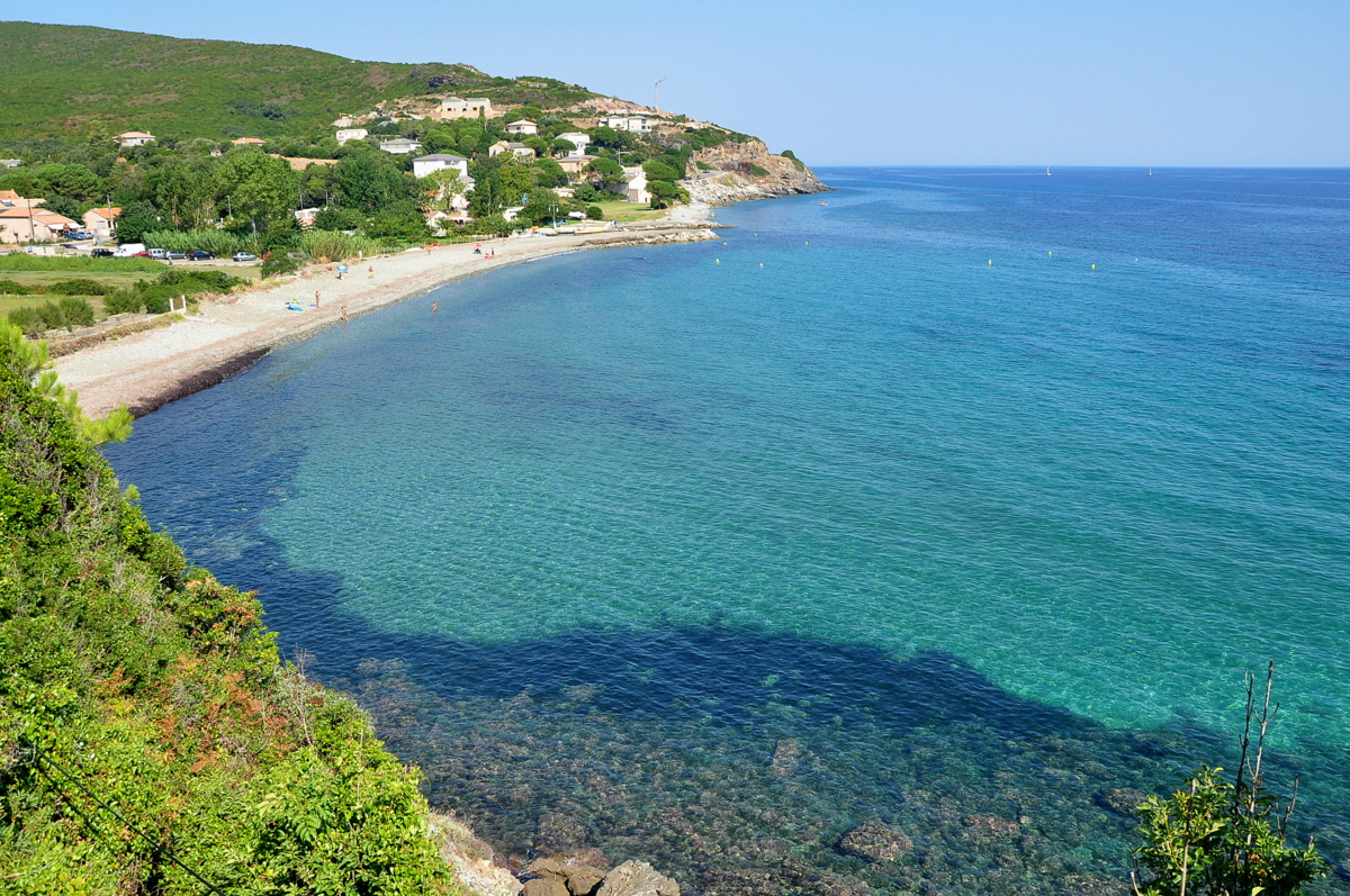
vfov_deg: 47.8
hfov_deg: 67.4
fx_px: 1011
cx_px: 675
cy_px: 448
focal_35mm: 27
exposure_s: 1/400
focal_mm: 18
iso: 400
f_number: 10
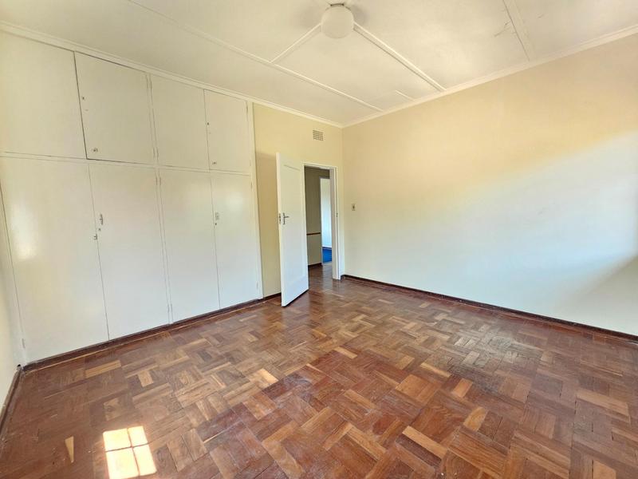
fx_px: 240
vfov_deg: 89.9
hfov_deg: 106.2
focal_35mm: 13
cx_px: 319
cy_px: 240
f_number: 2.2
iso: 250
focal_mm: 2.2
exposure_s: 1/71
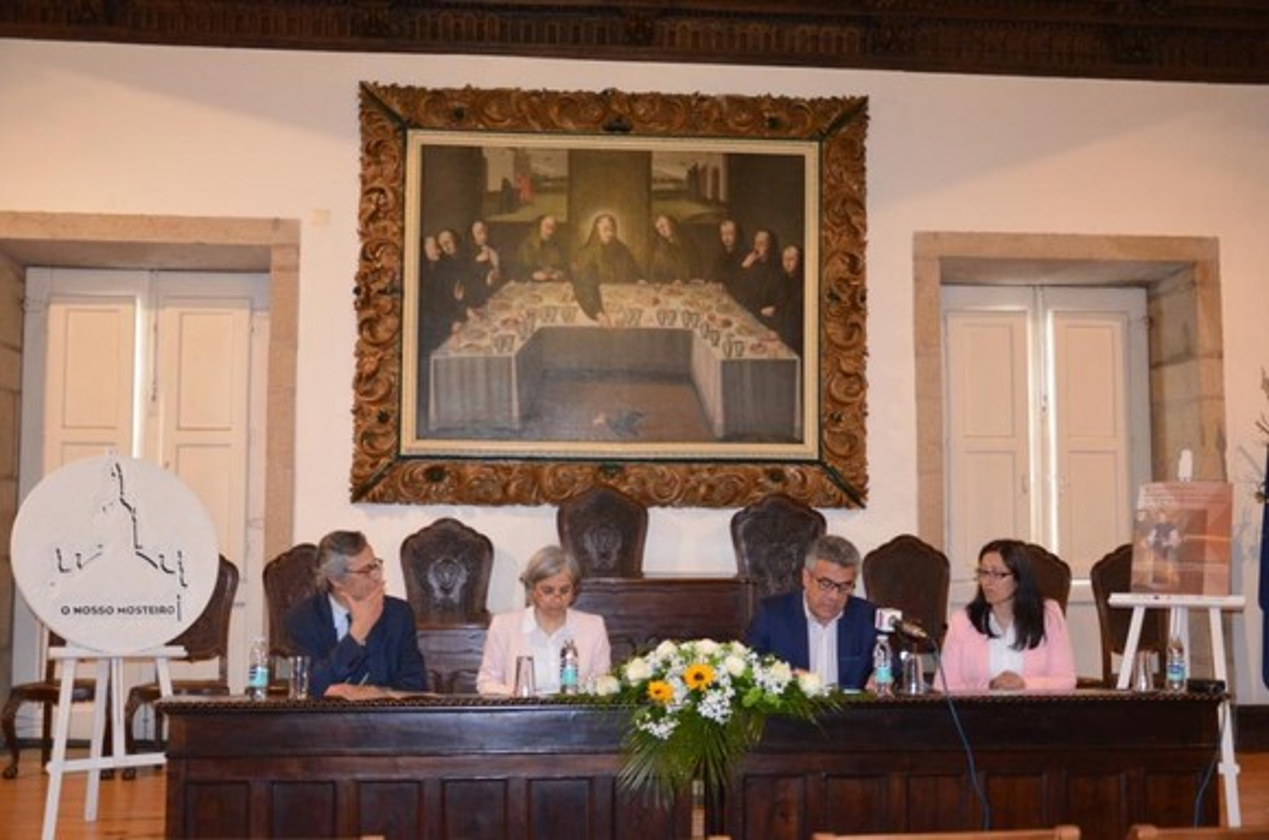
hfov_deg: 49.6
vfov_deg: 34.1
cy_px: 420
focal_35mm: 39
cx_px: 634
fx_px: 1372
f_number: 4
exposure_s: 1/60
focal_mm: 26
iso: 2500
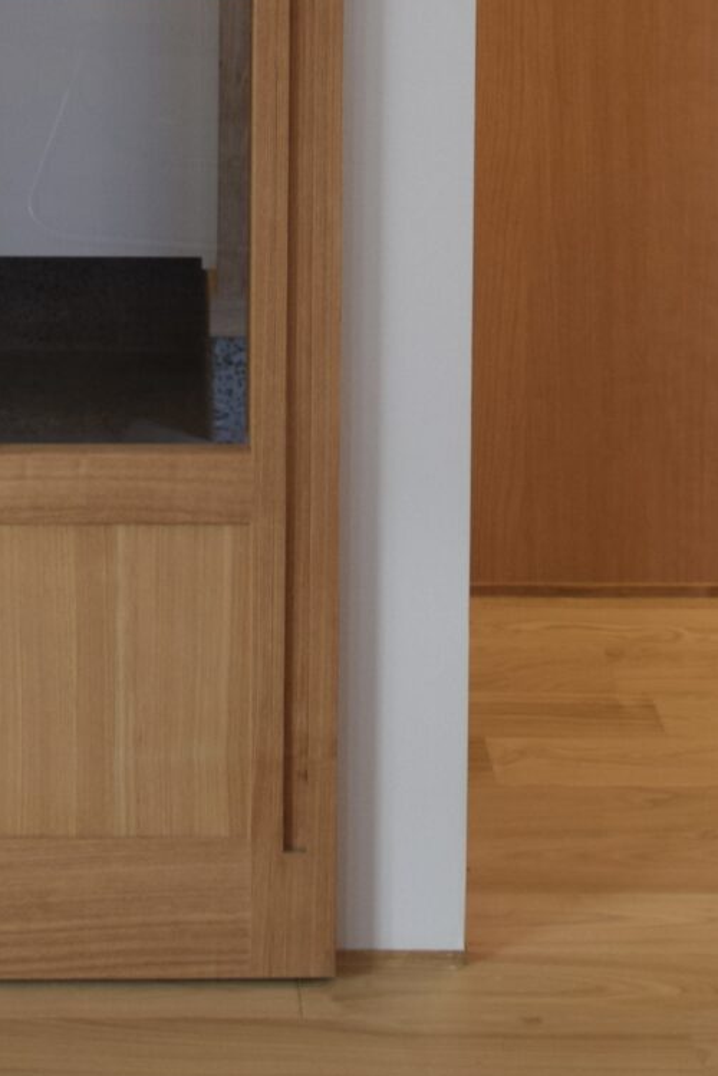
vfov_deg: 15.3
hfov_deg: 11.1
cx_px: 144
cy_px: -586
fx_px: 3676
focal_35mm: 123
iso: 500
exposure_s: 1/80
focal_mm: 24
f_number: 4.5
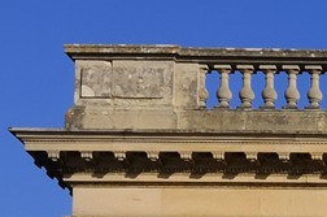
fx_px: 2076
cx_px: 914
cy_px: 626
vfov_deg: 5.6
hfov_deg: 8.0
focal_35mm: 229
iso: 200
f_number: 18
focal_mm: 36
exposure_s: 1/160
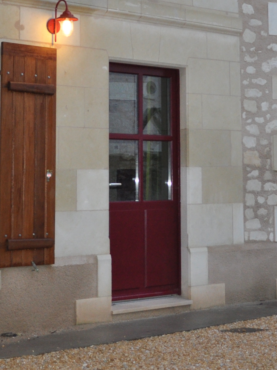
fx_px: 907
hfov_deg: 17.4
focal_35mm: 85
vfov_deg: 22.7
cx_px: 168
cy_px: 72
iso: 640
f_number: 3.8
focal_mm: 20
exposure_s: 1/125
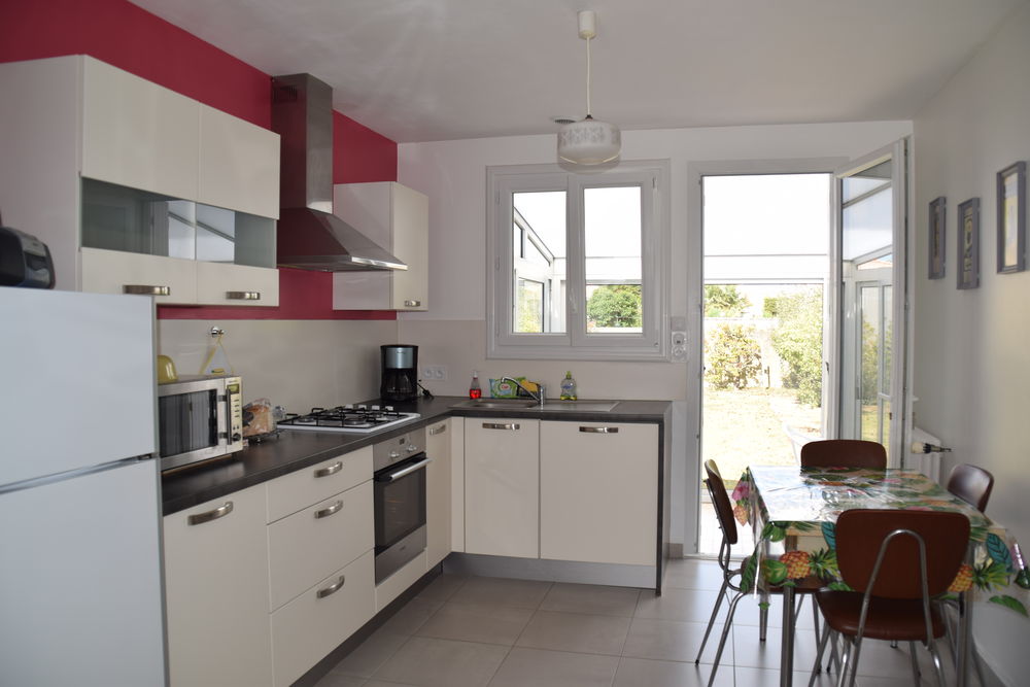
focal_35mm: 27
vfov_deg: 47.9
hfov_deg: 67.4
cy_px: 344
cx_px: 515
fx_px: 773
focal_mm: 18
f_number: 5.6
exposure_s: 1/125
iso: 100
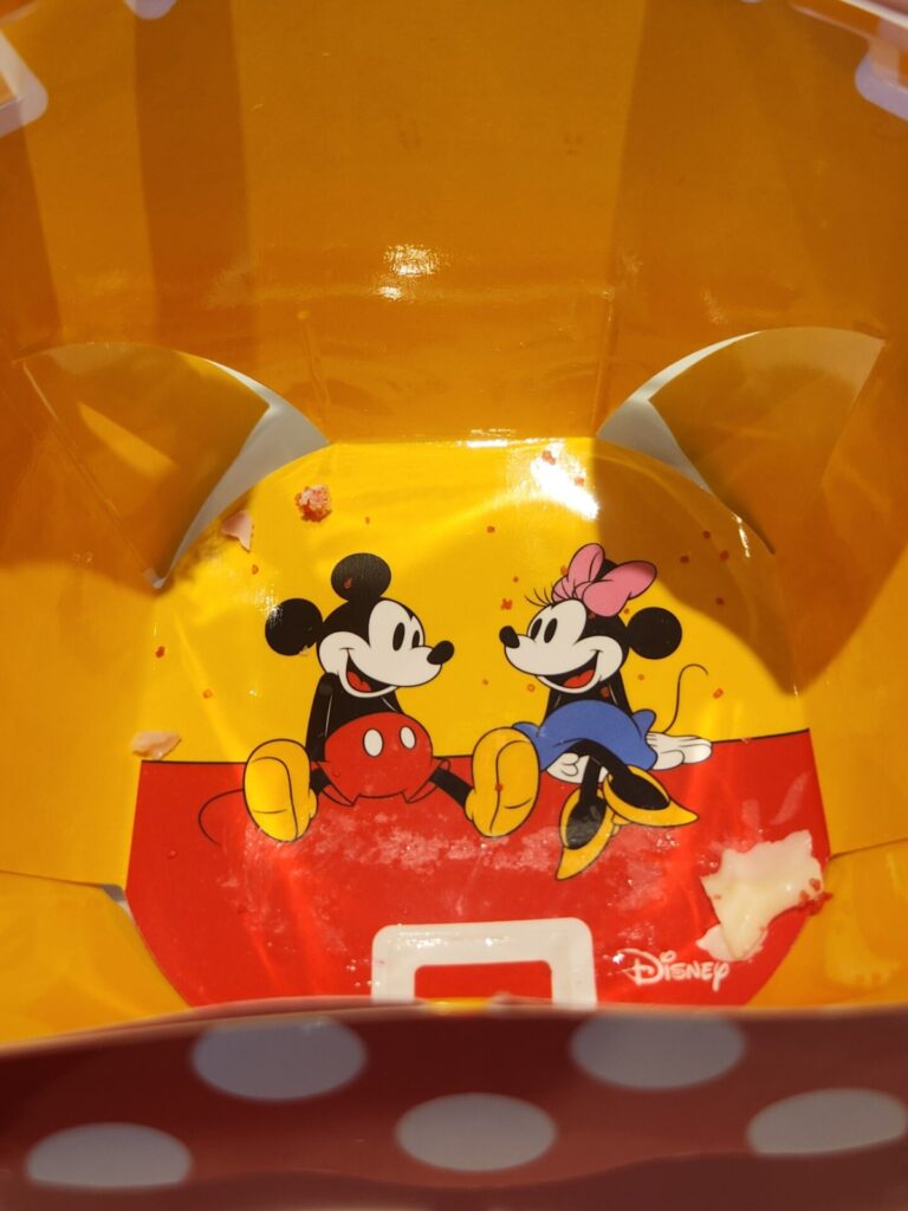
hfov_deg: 58.9
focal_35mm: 23
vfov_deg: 73.9
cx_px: 454
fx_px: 804
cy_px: 606
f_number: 1.8
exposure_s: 1/182
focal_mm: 5.4
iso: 80
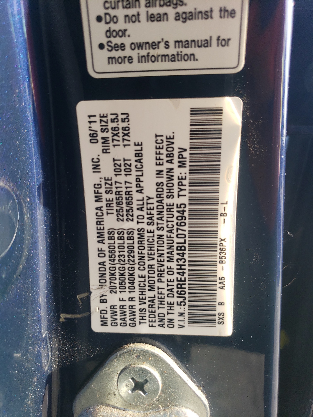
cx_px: 156
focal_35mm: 26
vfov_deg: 67.3
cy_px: 208
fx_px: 313
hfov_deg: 53.1
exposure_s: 1/417
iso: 50
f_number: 1.5
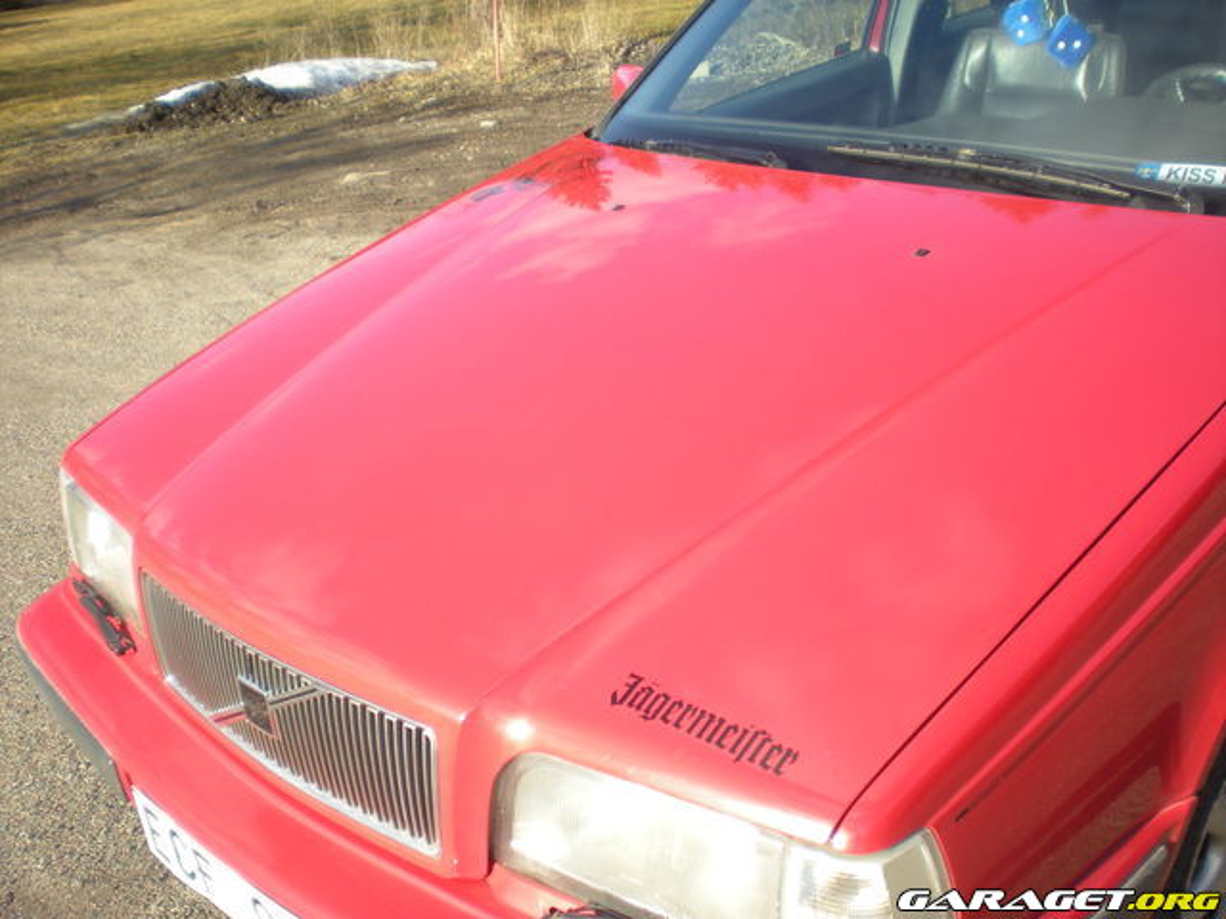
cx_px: 613
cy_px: 460
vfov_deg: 37.7
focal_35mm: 38
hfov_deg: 49.0
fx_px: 1346
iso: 64
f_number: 3.1
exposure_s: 1/260
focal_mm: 6.3
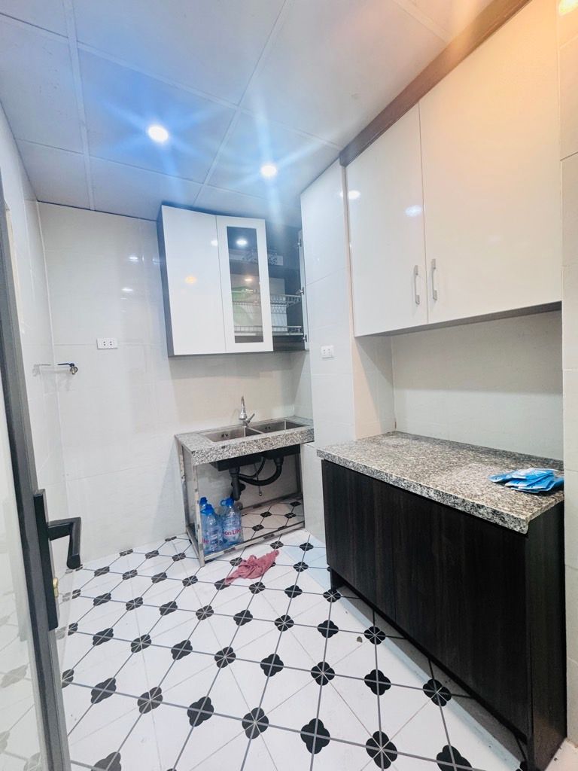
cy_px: 386
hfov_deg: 85.7
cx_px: 289
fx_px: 312
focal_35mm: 14
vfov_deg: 102.1
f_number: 2.2
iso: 200
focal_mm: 2.22
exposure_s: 1/50
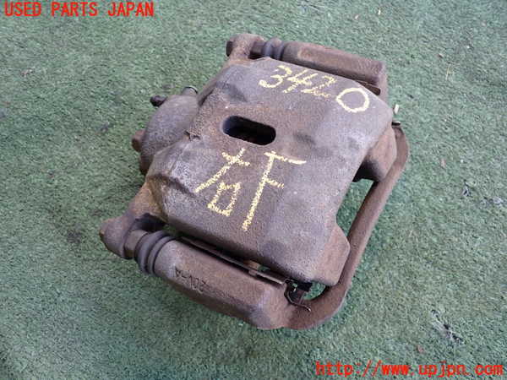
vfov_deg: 44.2
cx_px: 254
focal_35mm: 32
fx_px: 469
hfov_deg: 56.8
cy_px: 190
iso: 200
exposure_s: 1/80
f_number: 2.4
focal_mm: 5.79
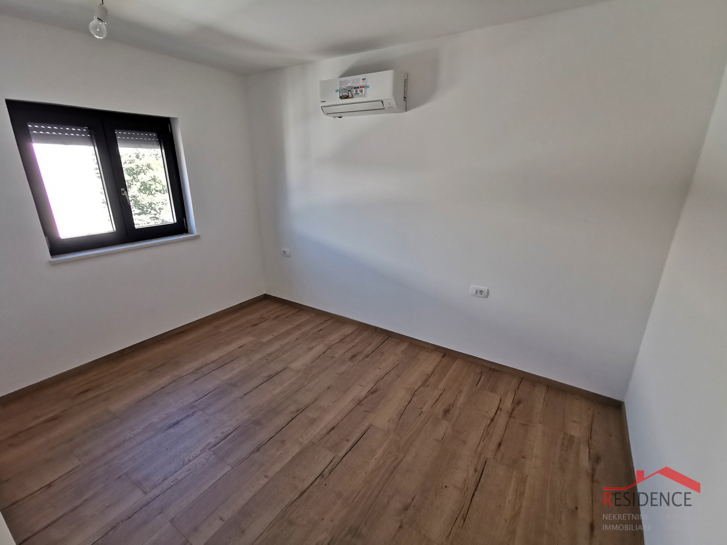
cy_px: 272
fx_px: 336
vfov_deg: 78.1
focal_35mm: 16
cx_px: 364
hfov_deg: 94.5
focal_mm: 2.35
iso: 125
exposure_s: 1/60
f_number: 2.2
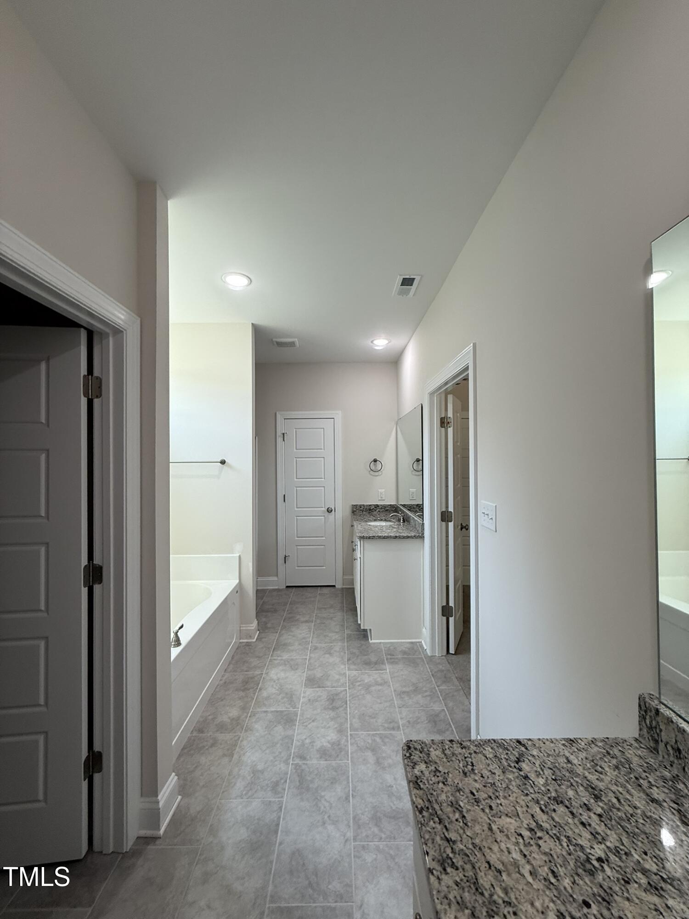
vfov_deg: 102.1
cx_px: 344
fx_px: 372
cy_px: 460
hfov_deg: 85.7
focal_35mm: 14
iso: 100
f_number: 2.2
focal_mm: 2.22
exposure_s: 1/120
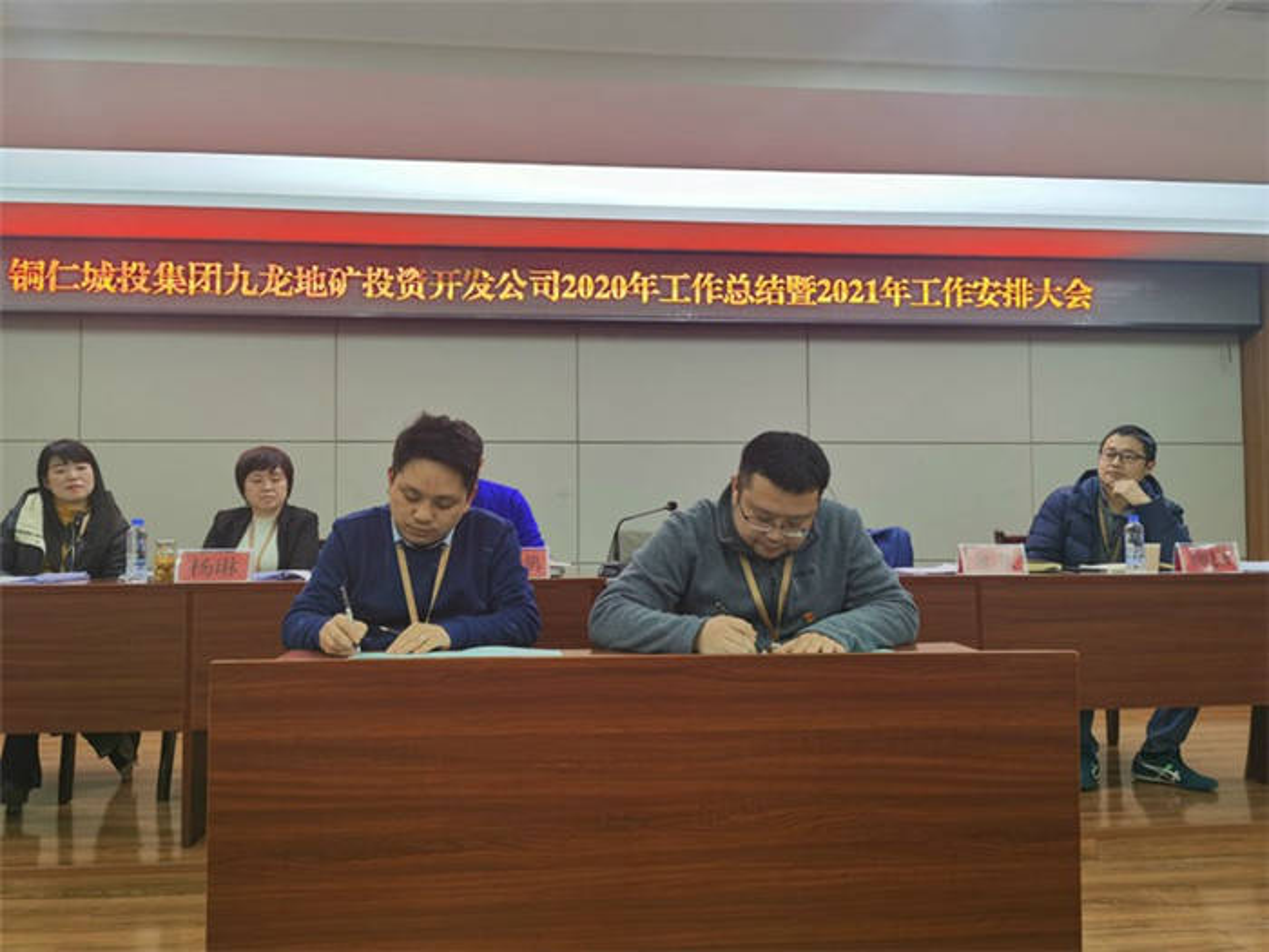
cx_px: 634
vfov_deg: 51.4
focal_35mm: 27
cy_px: 476
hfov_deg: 65.3
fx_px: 990
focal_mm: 5.56
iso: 100
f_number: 1.6
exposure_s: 1/100
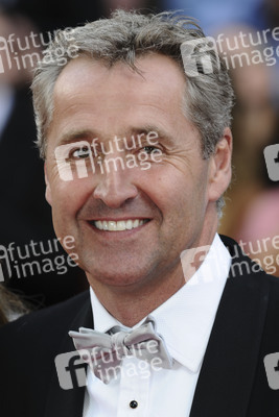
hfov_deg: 4.6
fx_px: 3484
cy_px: 208
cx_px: 140
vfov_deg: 6.9
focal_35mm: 300
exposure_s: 1/125
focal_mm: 200
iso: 200
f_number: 4.5
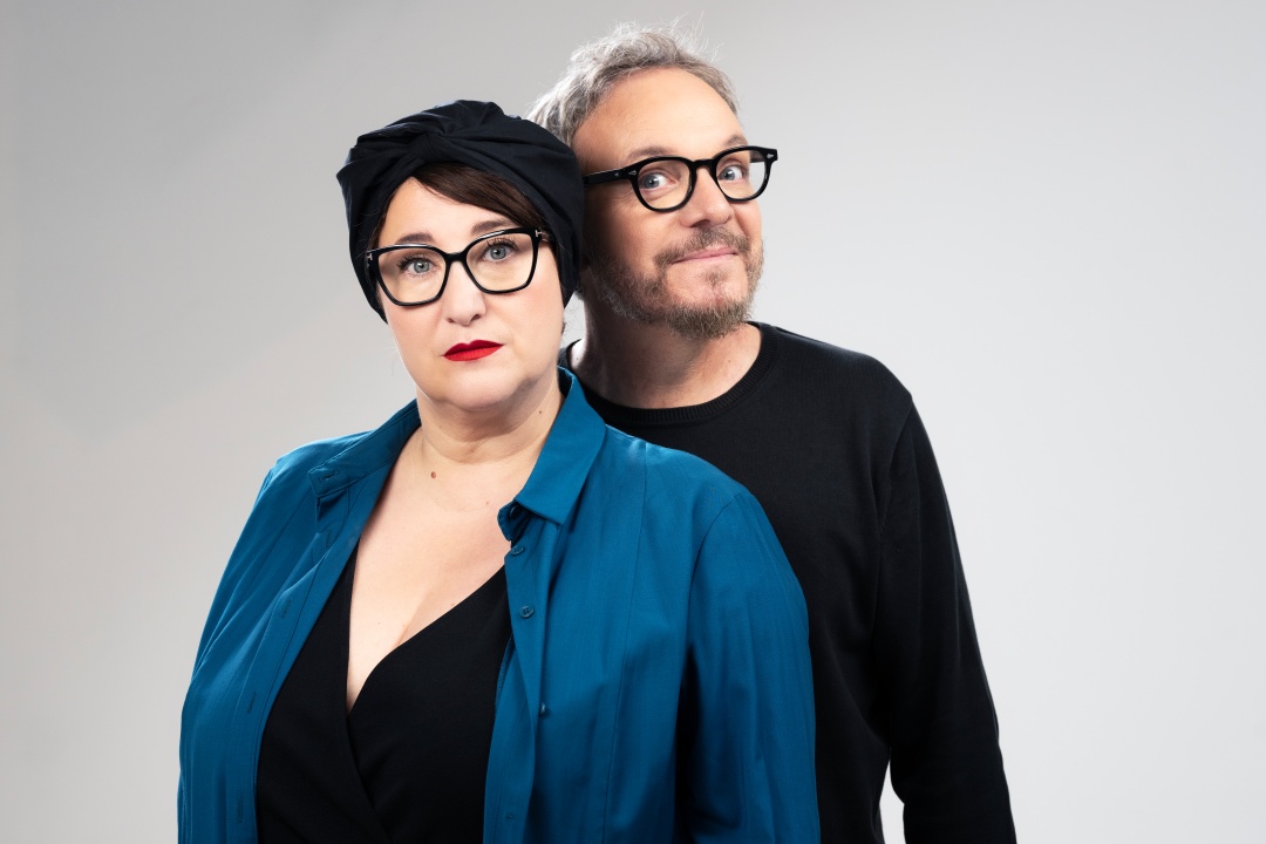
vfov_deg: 19.5
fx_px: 2461
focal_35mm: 70
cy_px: 422
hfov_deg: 28.8
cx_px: 633
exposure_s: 1/160
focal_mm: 70
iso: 400
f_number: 8
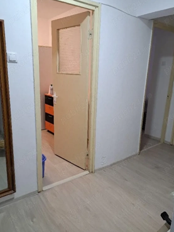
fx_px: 174
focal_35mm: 26
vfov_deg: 67.3
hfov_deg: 53.1
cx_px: 87
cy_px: 114
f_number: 1.8
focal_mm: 5.23
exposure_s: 1/50
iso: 250
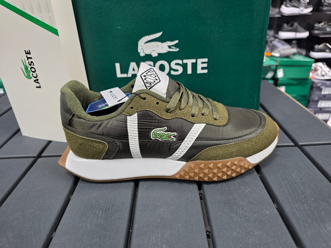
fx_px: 220
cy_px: 124
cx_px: 166
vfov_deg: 58.9
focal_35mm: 23
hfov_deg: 73.9
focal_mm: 6.3
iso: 200
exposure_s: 1/100
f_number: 1.7
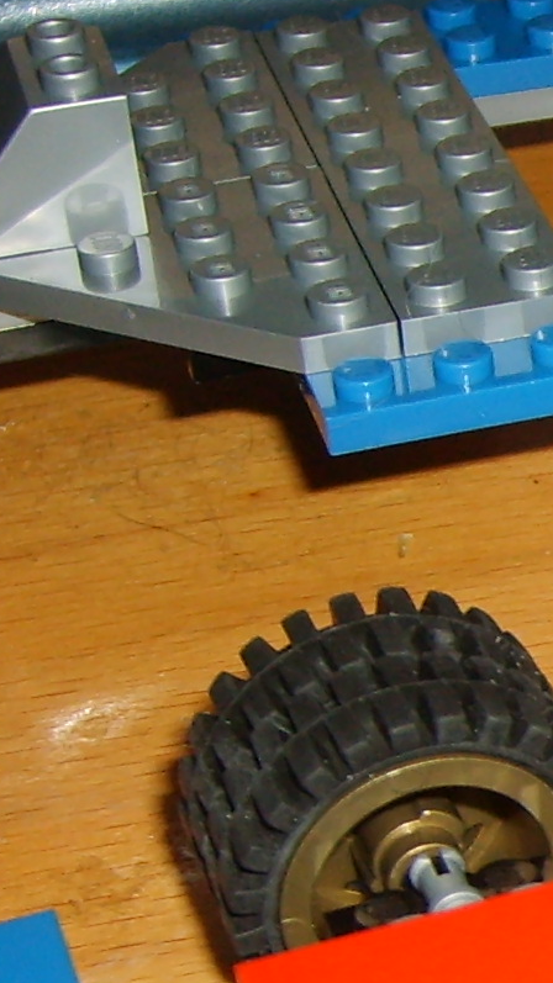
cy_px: 884
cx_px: 1324
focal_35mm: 124
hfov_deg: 8.9
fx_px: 3234
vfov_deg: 17.1
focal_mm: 5.8
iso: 100
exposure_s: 1/30
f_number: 2.8
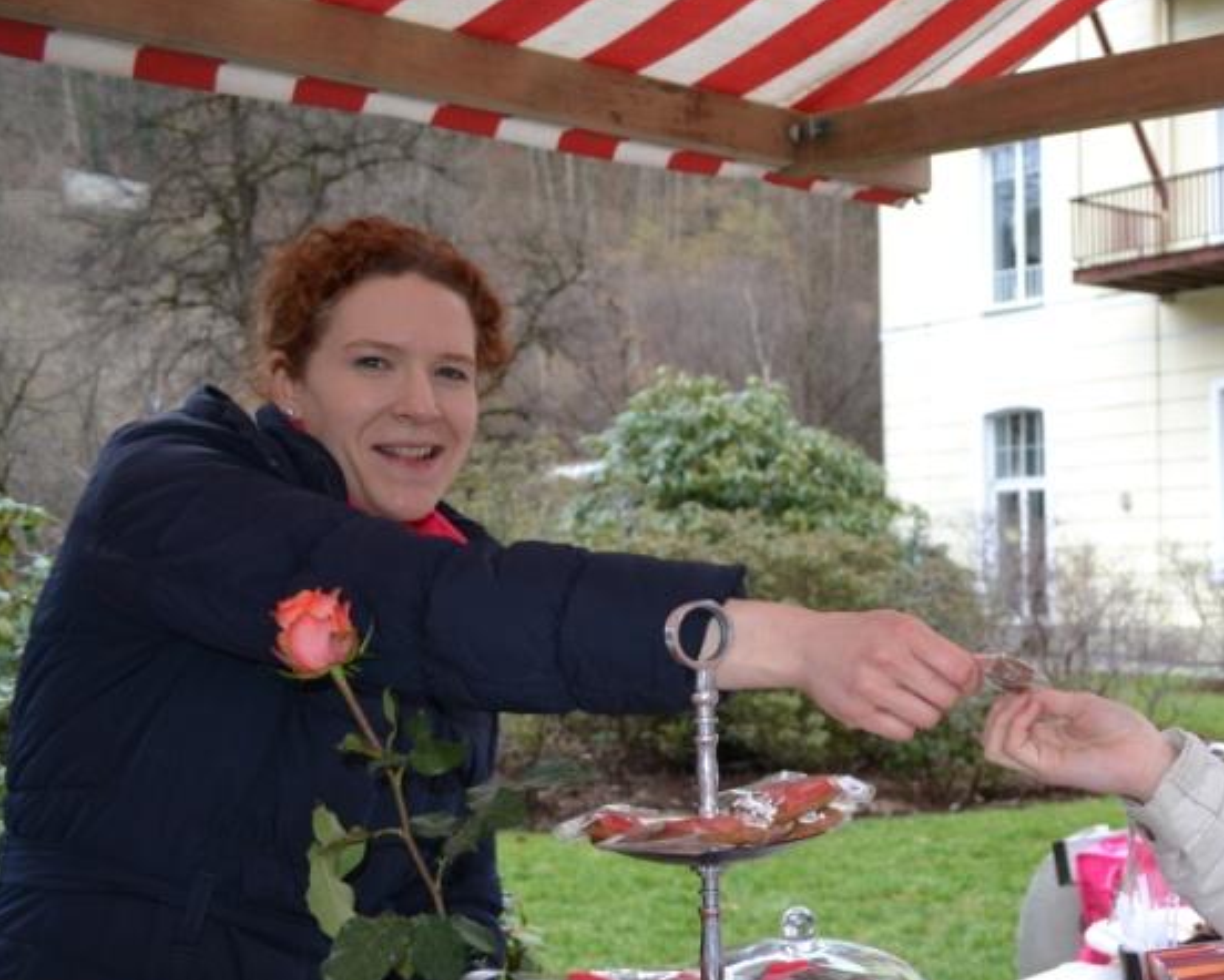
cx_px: 1126
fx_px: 1703
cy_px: 744
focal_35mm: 47
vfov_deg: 31.5
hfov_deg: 36.8
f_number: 4
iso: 400
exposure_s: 1/80
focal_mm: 18
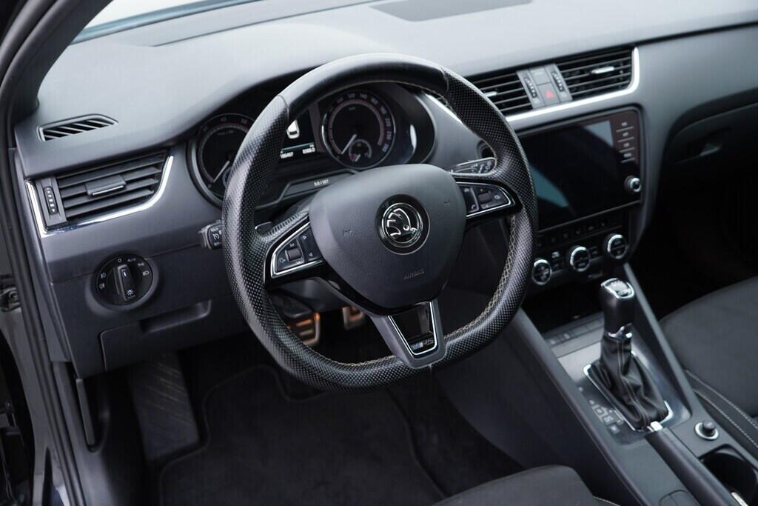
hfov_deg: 53.1
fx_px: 758
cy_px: 253
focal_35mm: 36
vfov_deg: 36.9
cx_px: 379
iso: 200
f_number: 2.8
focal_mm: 24
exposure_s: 1/40
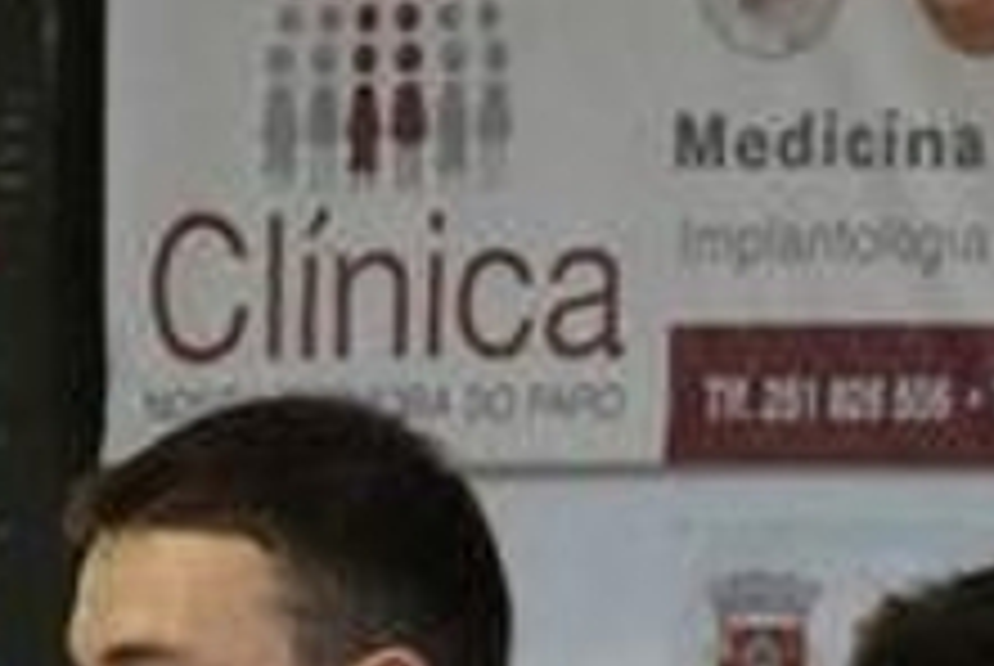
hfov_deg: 2.7
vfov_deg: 1.8
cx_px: 2933
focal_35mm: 752
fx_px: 20791
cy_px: 1330
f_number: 4
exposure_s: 1/500
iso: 2500
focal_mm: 38.04
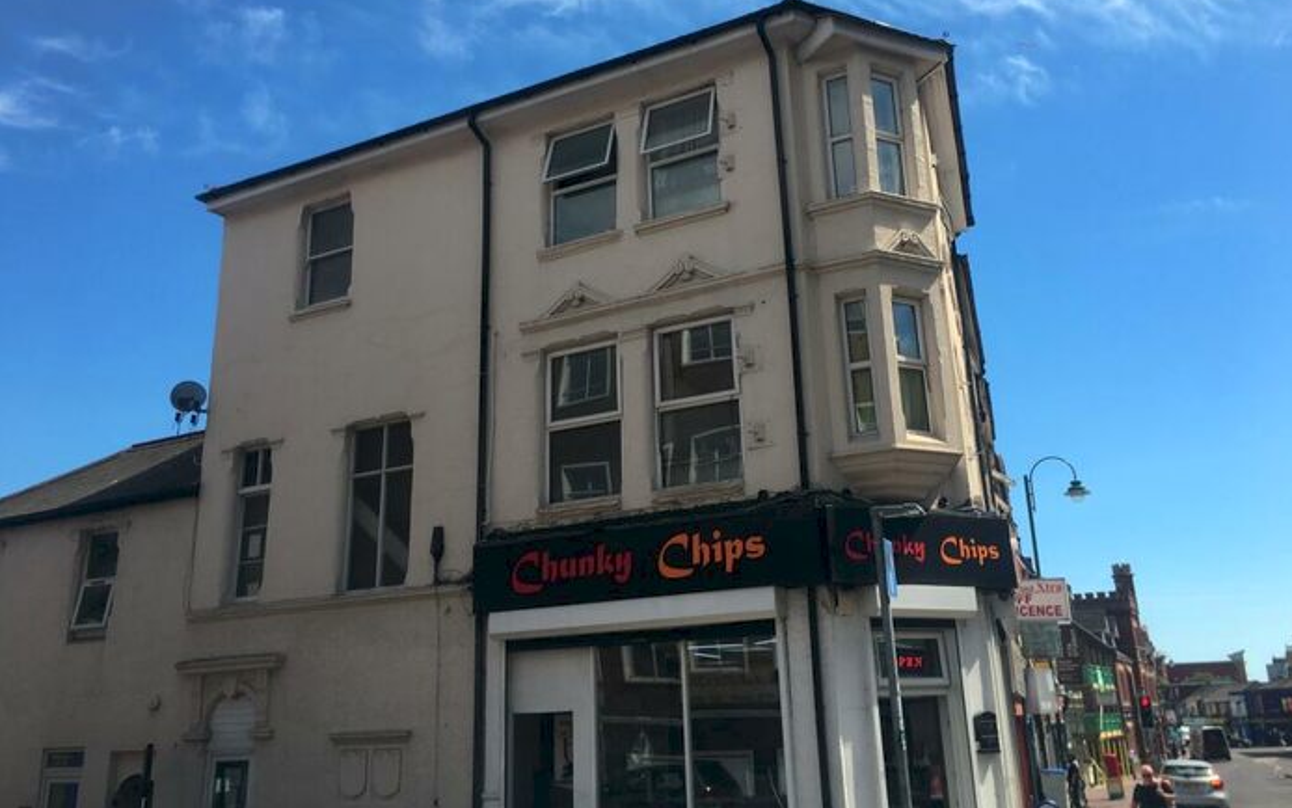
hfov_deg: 61.2
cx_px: 650
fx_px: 1092
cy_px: 375
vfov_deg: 40.6
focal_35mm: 31
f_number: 2.2
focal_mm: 4.15
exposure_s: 1/1026
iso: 25
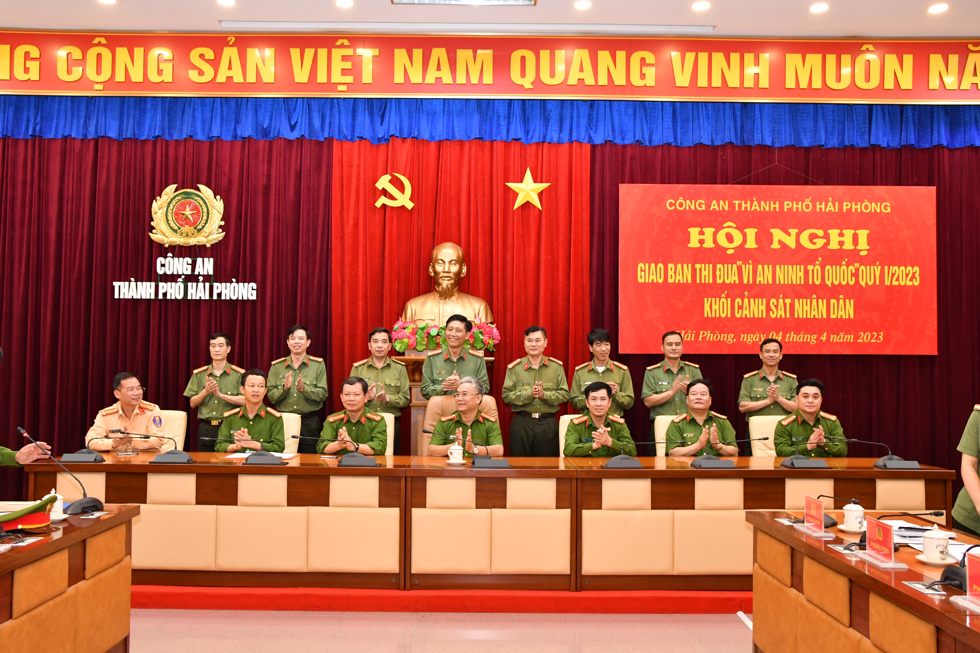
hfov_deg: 57.2
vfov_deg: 40.0
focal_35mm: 33
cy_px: 326
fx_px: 898
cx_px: 490
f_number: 5.6
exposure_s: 1/60
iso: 1600
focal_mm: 22
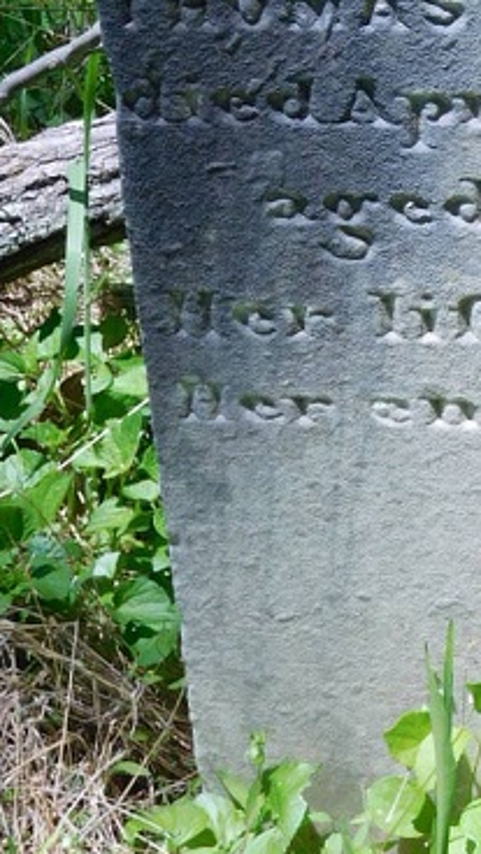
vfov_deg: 24.3
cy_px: -28
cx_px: 627
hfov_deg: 14.0
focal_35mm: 83
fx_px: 1882
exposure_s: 1/640
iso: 125
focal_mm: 6.2
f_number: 3.8
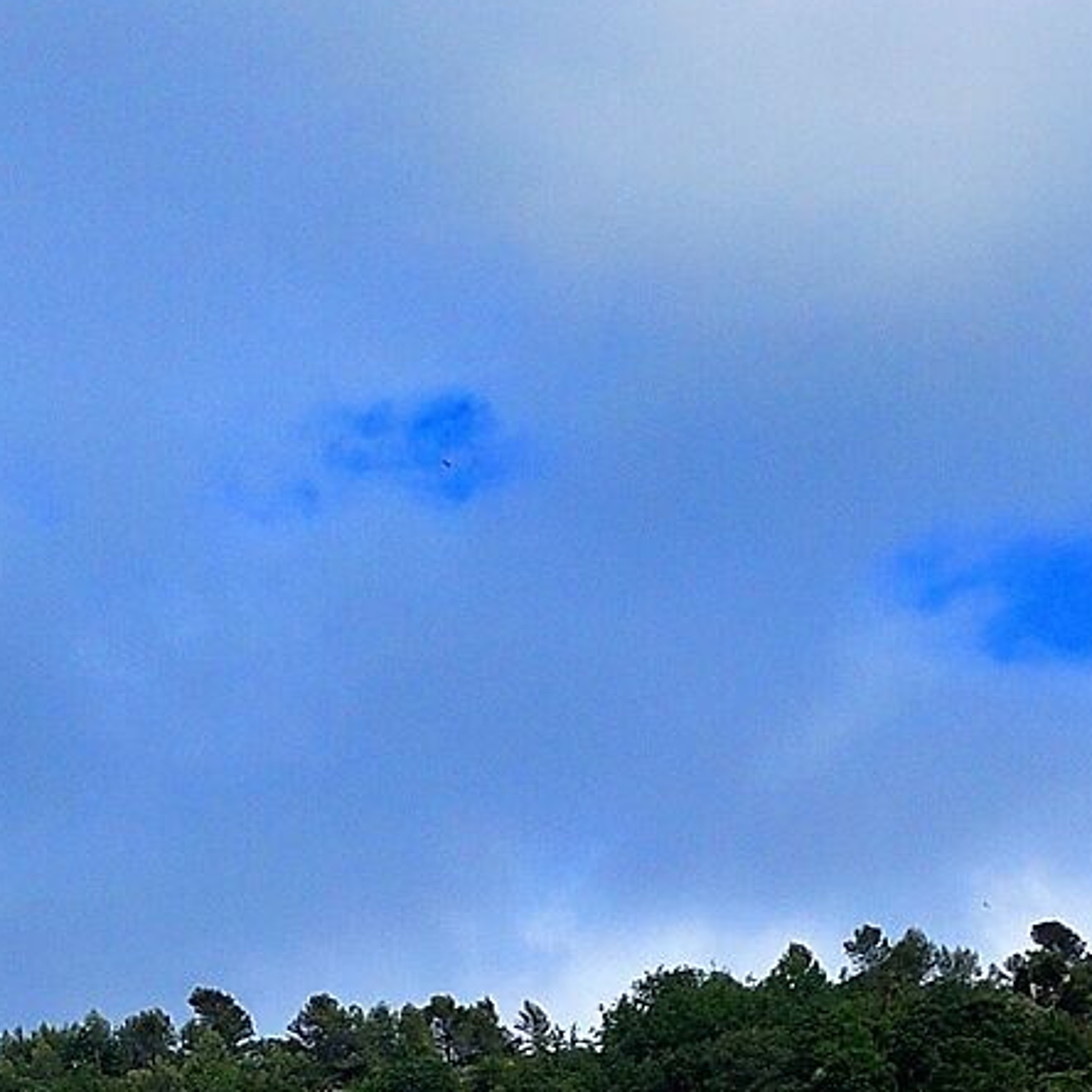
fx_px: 4426
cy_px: 1731
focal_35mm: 124
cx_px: -524
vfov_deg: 13.1
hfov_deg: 13.3
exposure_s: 1/400
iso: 200
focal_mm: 18
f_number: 13
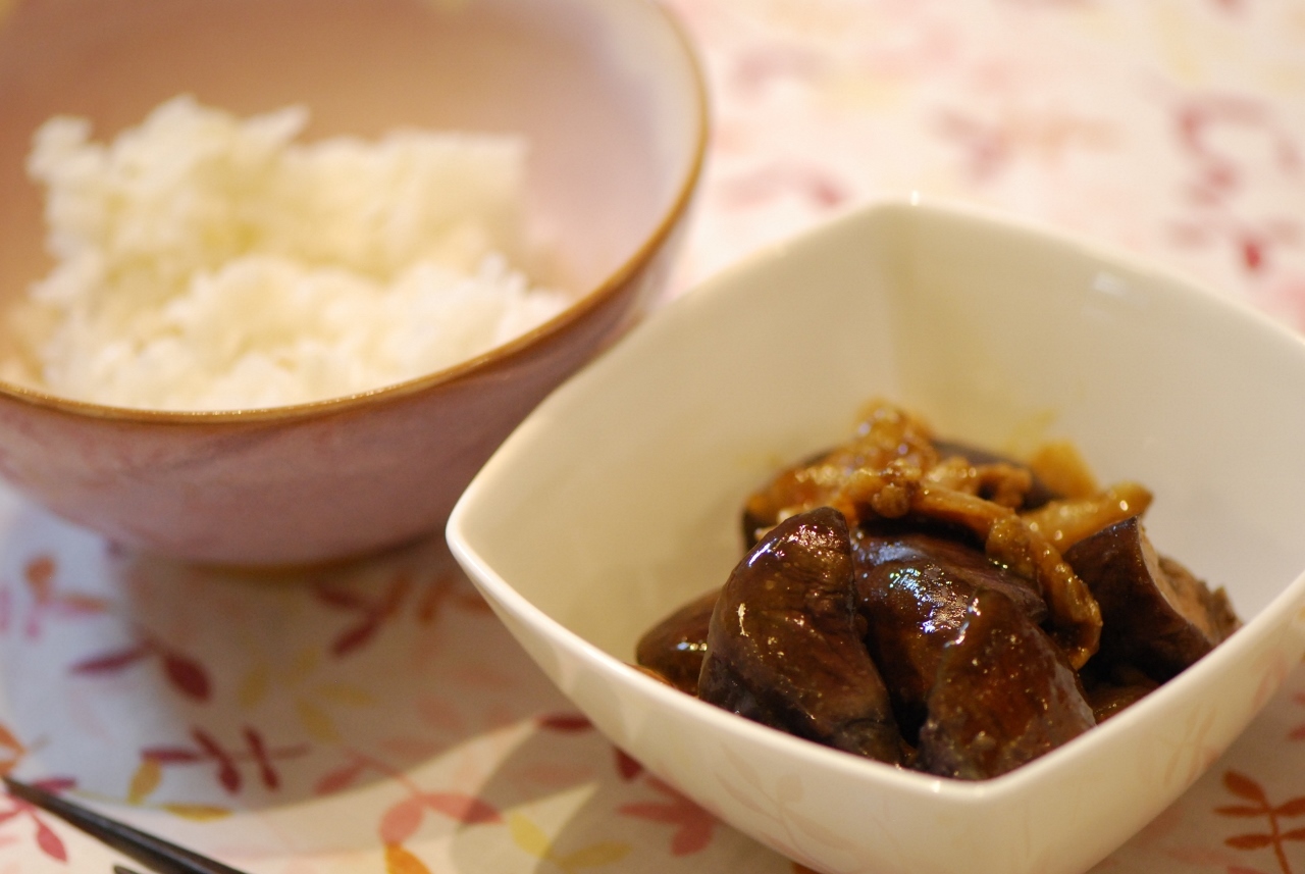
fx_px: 5716
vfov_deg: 8.7
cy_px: 437
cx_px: 652
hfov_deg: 13.0
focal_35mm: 158
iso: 800
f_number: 3.2
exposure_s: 1/80
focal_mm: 105
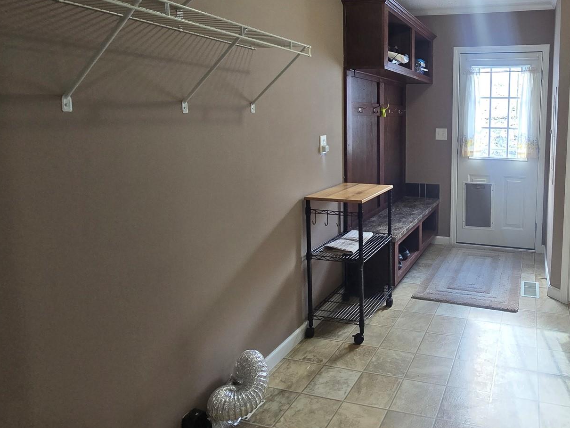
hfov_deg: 70.3
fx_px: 362
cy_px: 148
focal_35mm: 22
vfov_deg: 59.9
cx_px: 440
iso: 200
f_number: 2.2
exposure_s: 1/60
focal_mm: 2.2
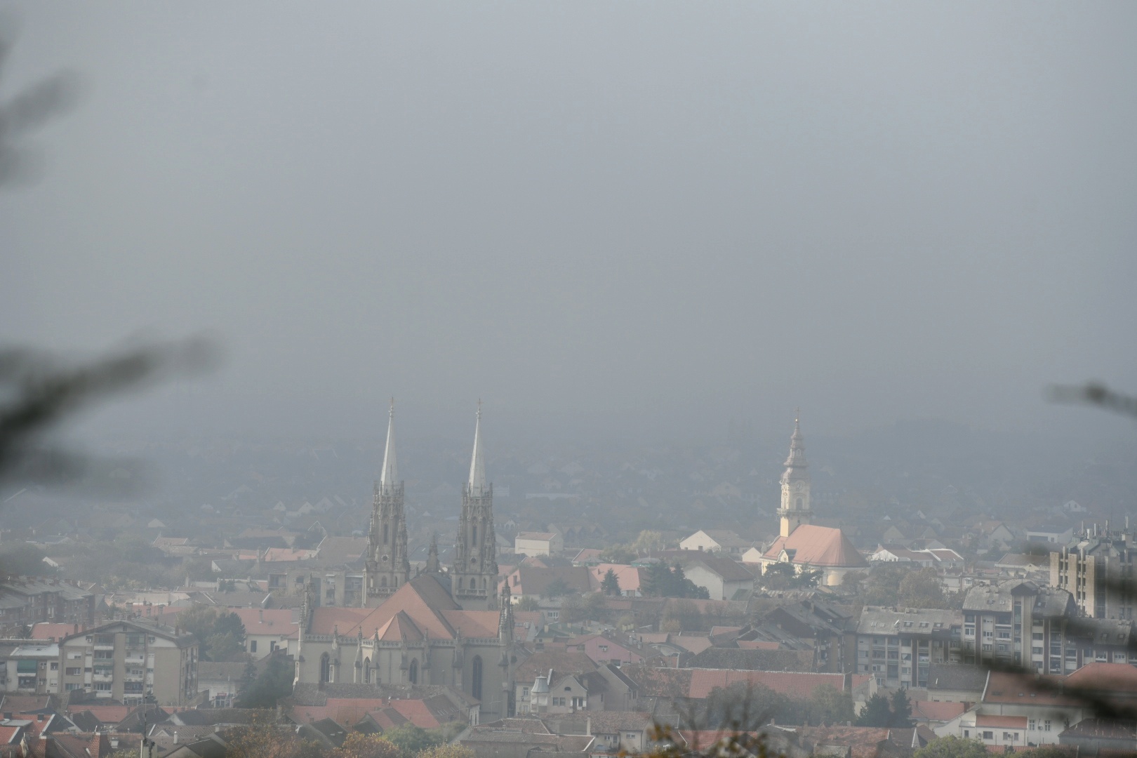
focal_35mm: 200
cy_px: 379
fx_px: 6316
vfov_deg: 6.9
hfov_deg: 10.3
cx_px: 568
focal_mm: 200
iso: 400
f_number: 4.5
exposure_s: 1/5000
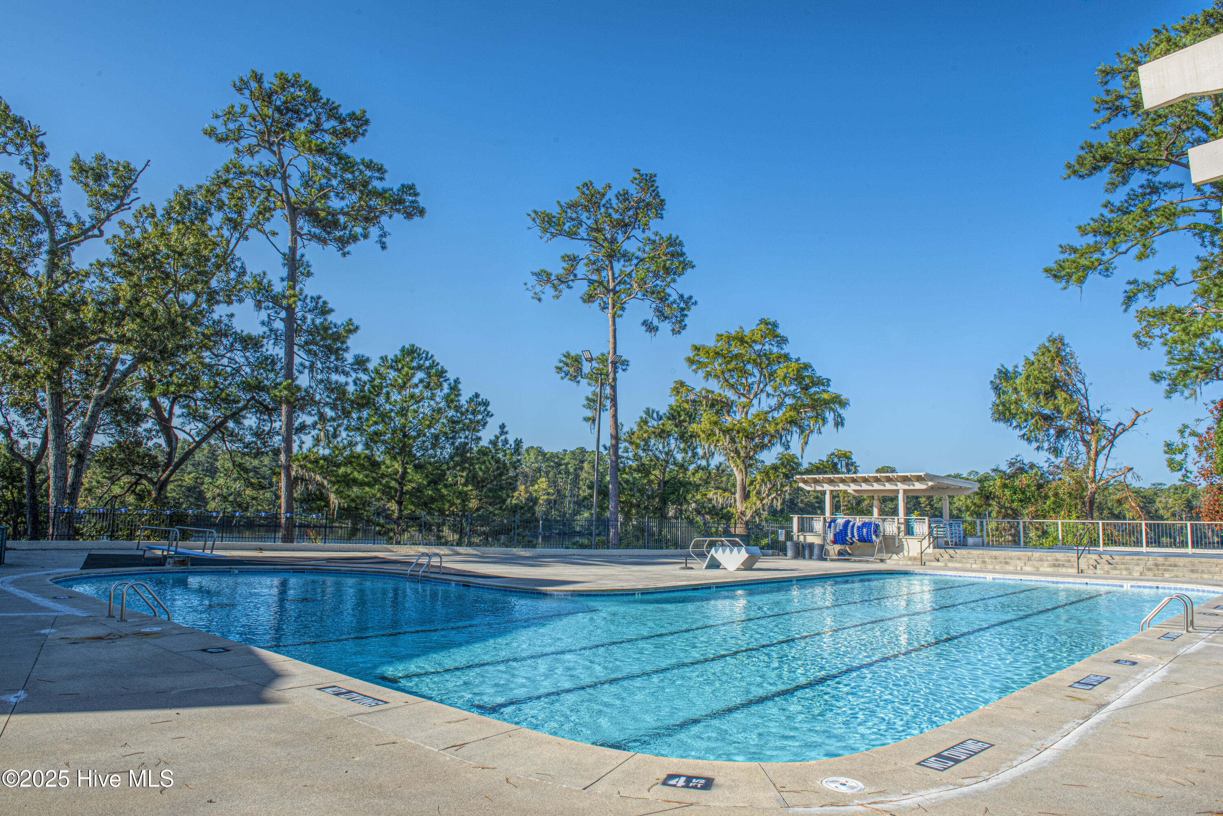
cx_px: 612
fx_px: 816
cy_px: 408
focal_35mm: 24
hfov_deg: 73.7
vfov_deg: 53.2
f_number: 14
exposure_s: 1/100
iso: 100
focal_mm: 24
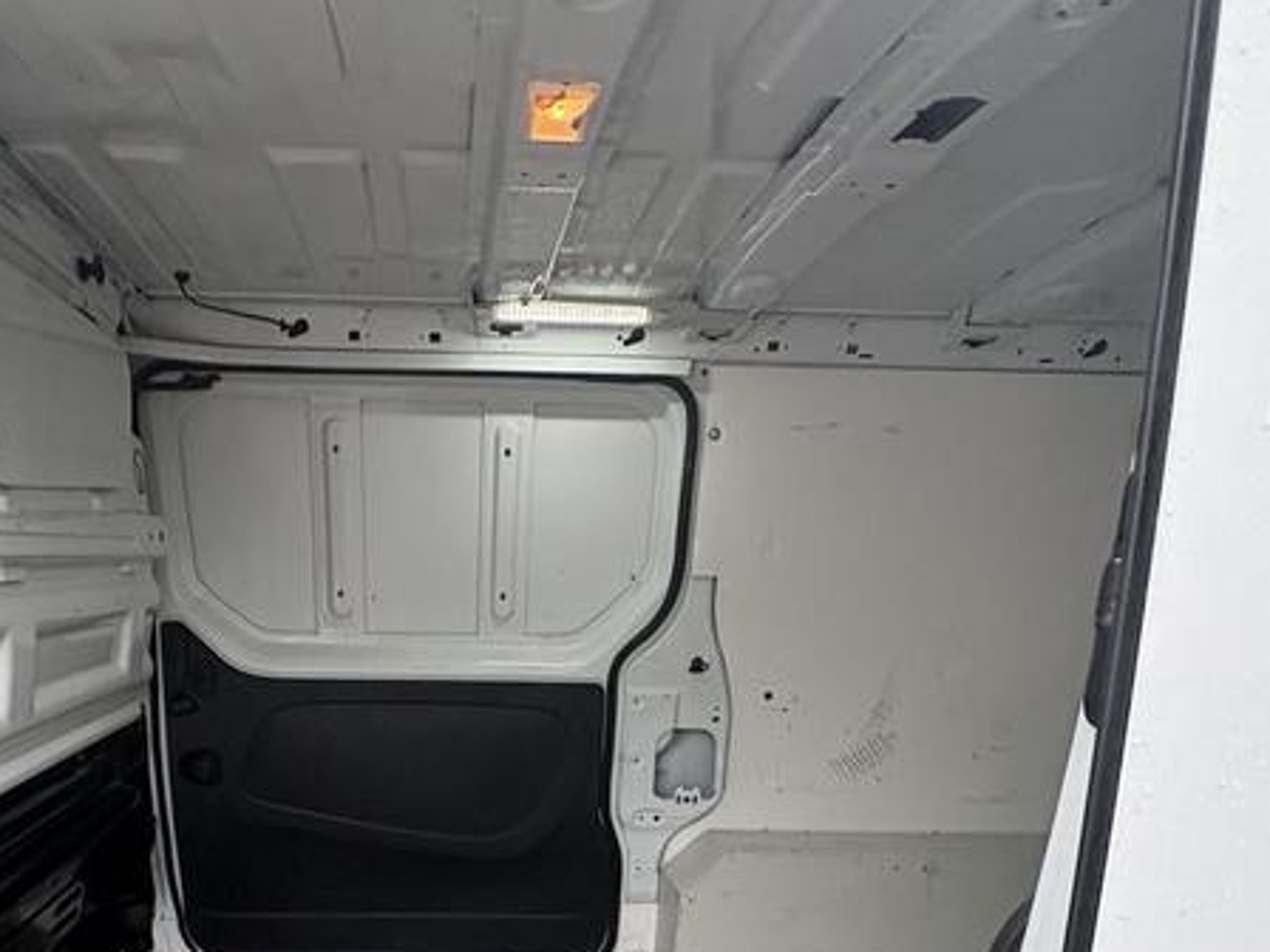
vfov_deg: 44.2
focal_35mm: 28
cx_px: 473
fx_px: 1027
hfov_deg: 62.5
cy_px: 898
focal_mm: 2.22
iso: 125
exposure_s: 1/108
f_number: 2.2
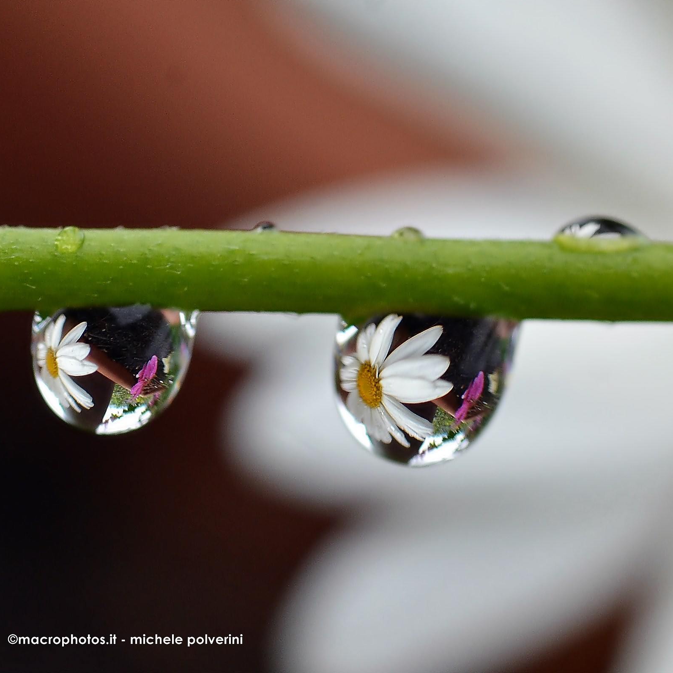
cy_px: 336
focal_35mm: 173
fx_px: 3805
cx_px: 485
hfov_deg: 10.1
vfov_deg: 10.1
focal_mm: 90
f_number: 14
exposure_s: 1/125
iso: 220
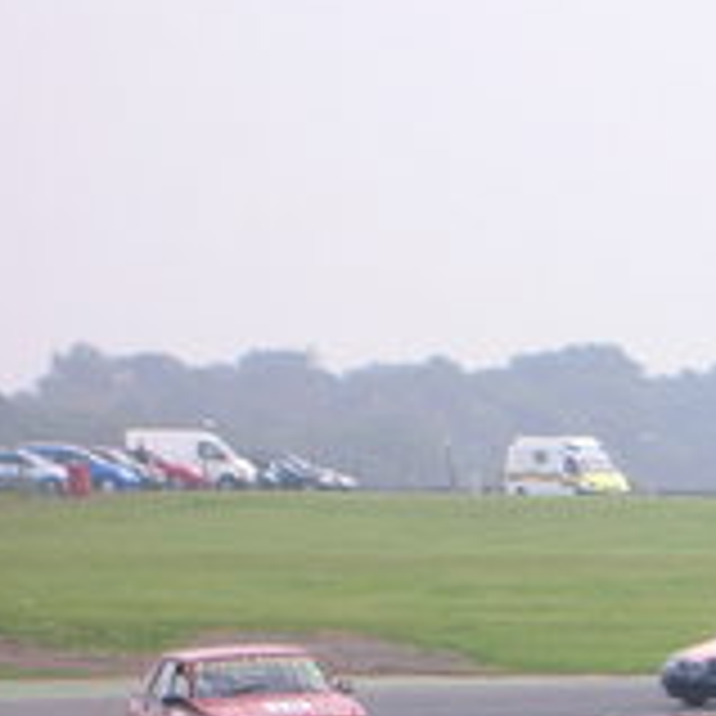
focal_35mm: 373
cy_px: 984
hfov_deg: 4.6
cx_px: 1315
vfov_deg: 4.7
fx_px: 8729
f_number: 4.9
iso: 50
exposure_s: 1/110
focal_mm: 17.4
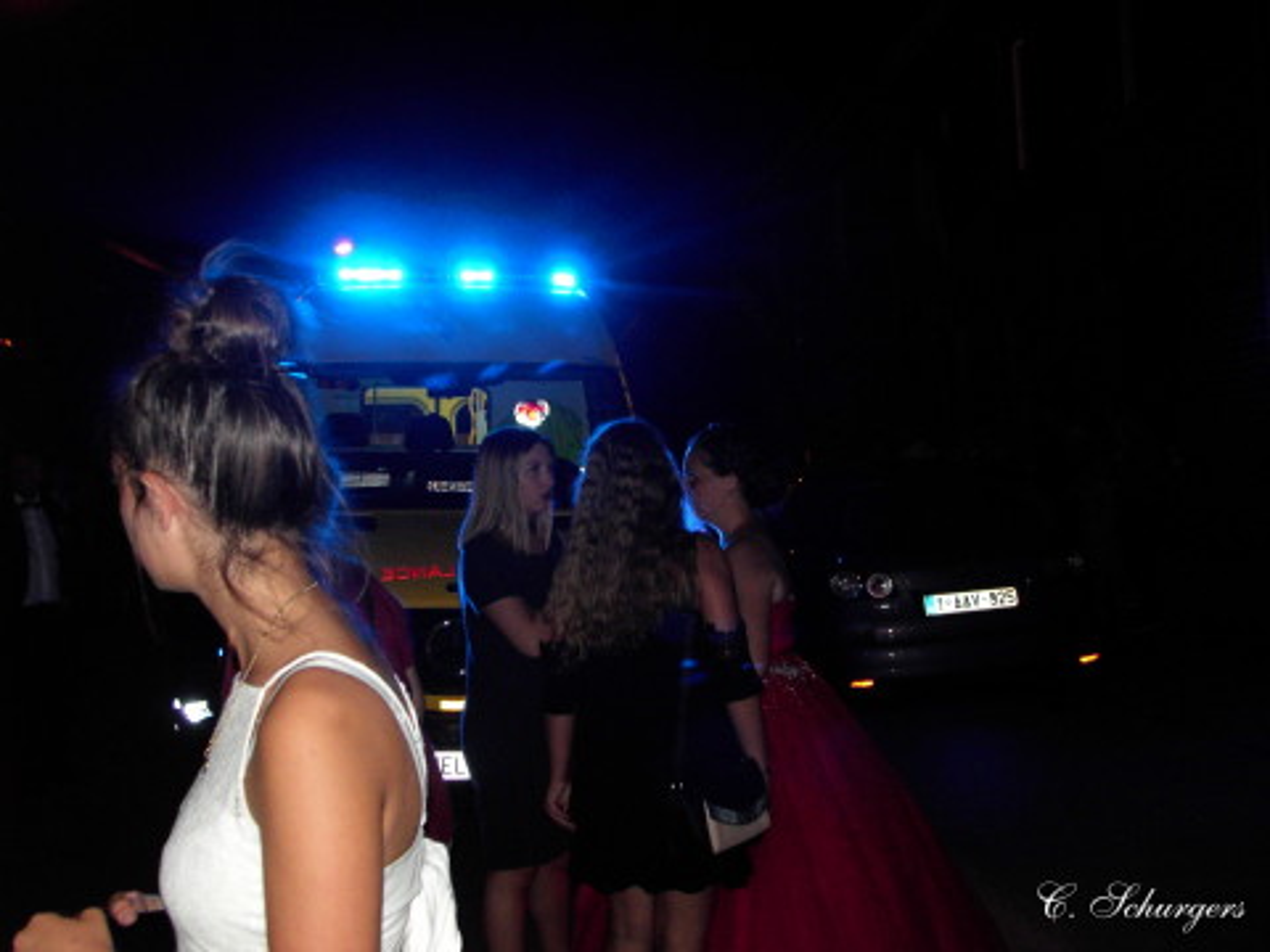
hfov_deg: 43.9
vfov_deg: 33.6
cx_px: 635
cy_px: 476
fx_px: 1578
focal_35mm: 43
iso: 200
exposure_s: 1/51
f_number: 2.8
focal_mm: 6.6
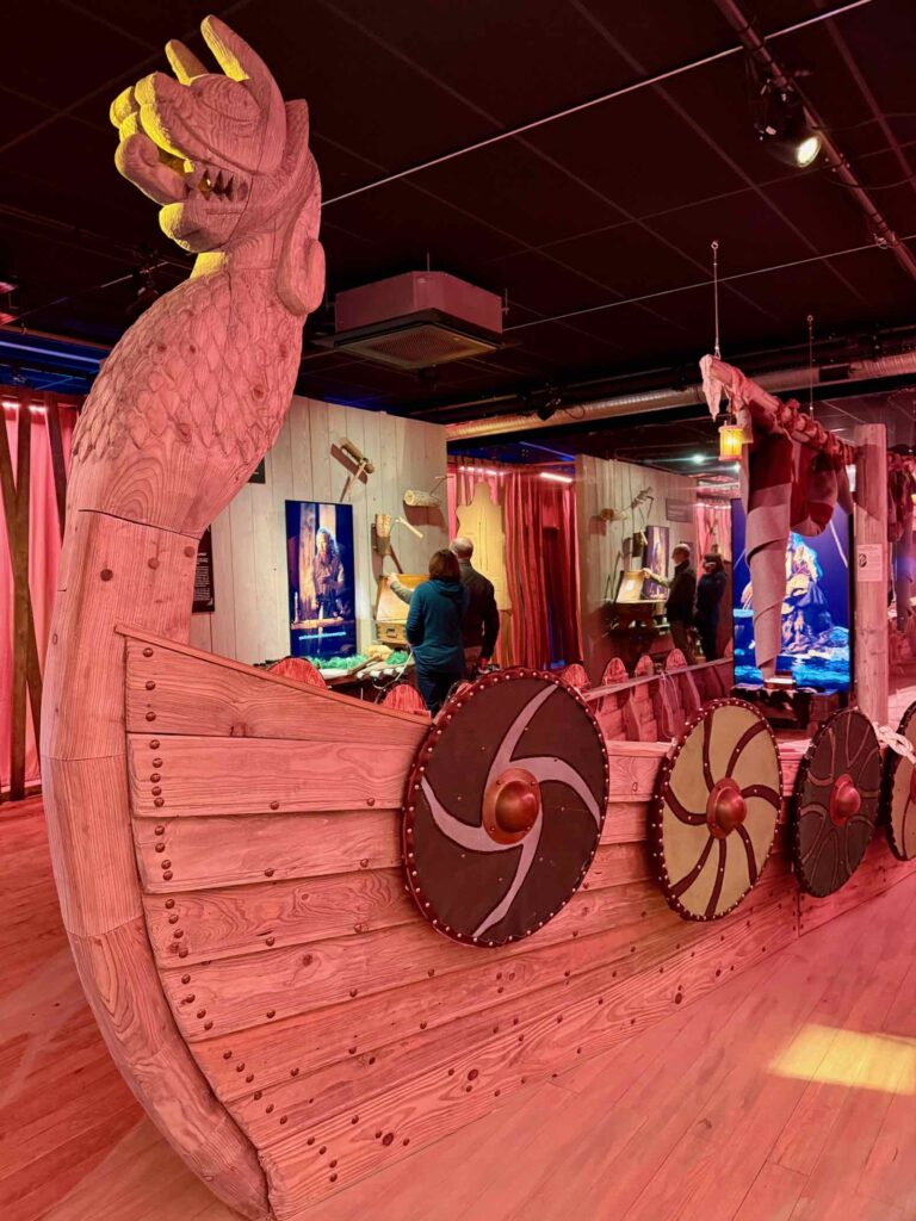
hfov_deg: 56.8
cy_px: 610
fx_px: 847
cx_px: 458
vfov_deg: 71.6
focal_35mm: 24
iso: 1000
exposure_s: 1/40
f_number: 1.78
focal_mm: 6.76
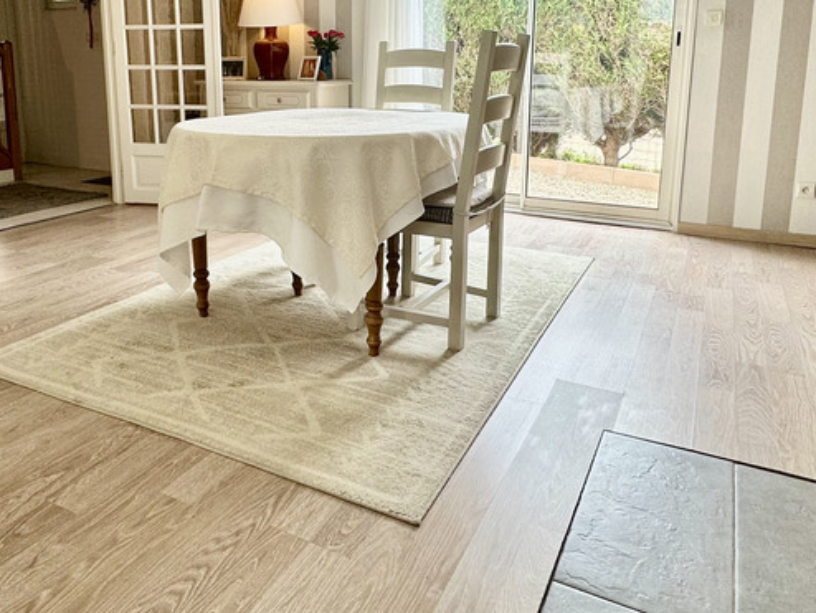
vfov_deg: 47.1
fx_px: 684
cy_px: 183
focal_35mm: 29
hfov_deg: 61.4
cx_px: 349
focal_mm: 2.22
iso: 64
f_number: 2.2
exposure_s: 1/99
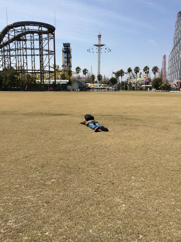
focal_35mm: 30
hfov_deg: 46.8
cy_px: 121
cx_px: 90
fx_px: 209
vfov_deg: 60.0
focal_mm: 4.12
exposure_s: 1/3425
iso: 40
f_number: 2.2
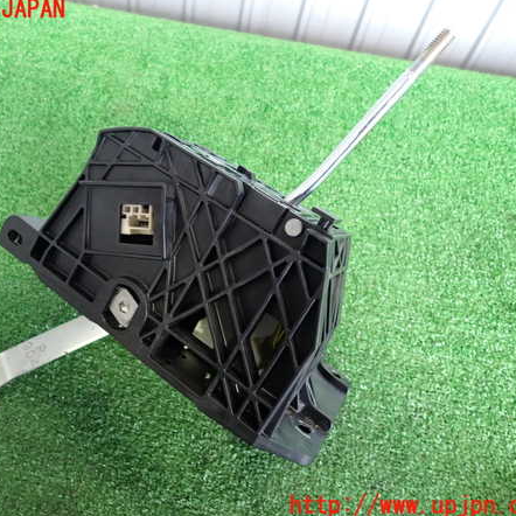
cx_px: 203
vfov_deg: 54.0
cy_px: 258
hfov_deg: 53.6
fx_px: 506
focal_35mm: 30
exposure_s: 1/30
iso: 250
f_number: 2
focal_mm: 4.5
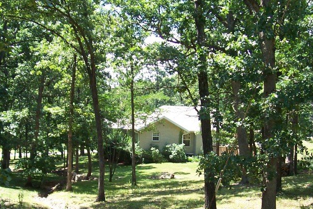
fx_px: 487
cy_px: 159
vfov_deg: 23.9
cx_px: 152
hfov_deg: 35.6
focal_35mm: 56
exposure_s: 1/250
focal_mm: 5.6
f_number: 2.8
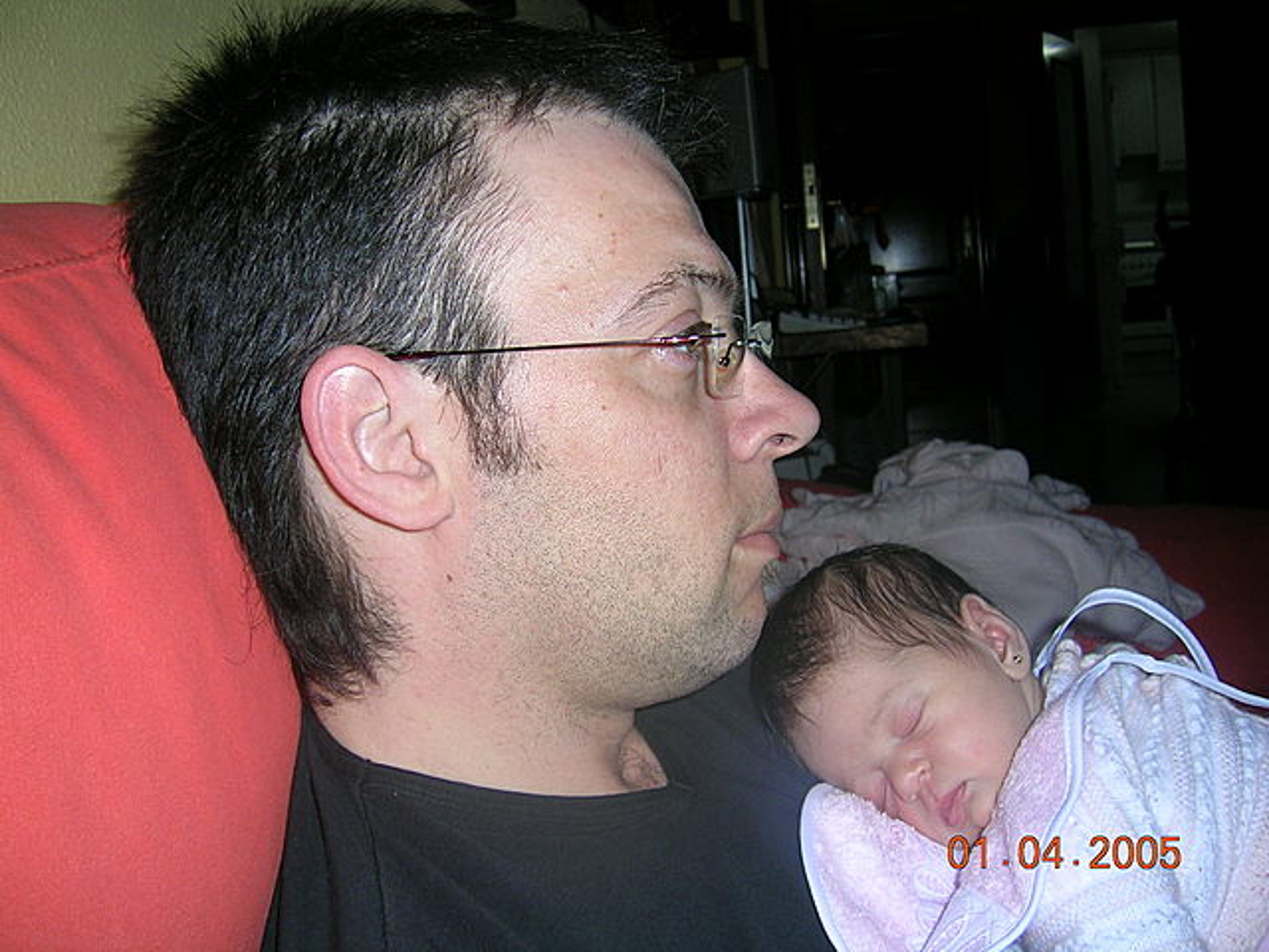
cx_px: 634
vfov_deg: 40.7
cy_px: 476
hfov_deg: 52.6
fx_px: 1283
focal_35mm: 35
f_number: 2.8
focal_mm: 5.4
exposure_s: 1/60.1
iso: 50
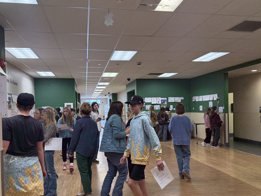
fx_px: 249
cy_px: 114
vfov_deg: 42.8
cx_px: 135
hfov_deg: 55.3
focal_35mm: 33
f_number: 1.78
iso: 320
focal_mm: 6.76
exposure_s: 1/120
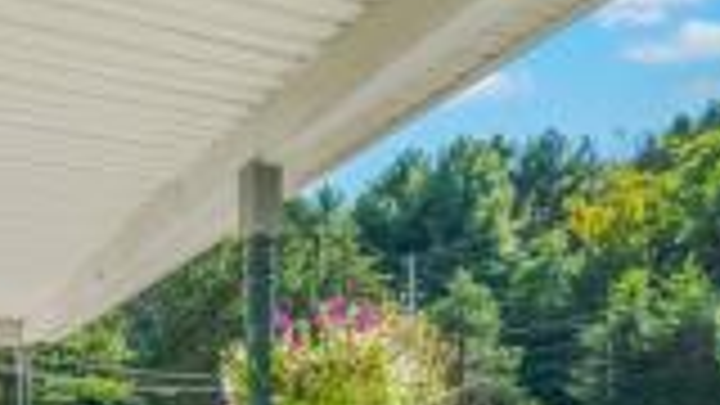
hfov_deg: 50.4
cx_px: 173
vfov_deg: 28.3
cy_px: 450
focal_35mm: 38
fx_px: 725
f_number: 2.8
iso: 200
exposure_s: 1/1000
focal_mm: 7
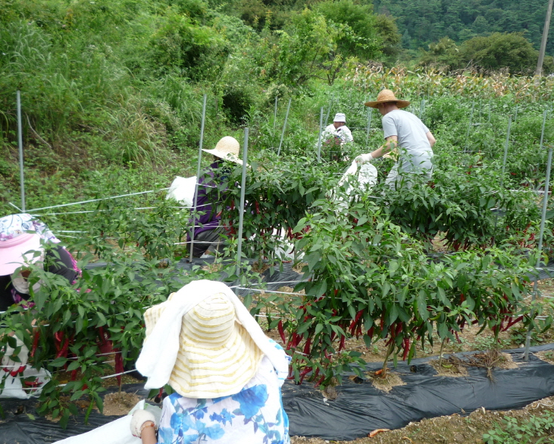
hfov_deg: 57.1
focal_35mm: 31
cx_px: 260
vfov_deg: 47.1
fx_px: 508
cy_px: 219
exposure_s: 1/320
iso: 100
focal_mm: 4.4
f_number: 2.8
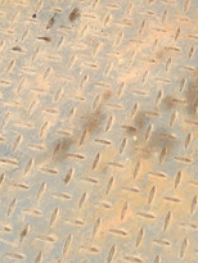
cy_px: -218
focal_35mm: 113
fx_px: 861
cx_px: 177
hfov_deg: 13.0
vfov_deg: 15.0
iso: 32
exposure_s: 1/672
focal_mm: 4.15
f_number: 2.2
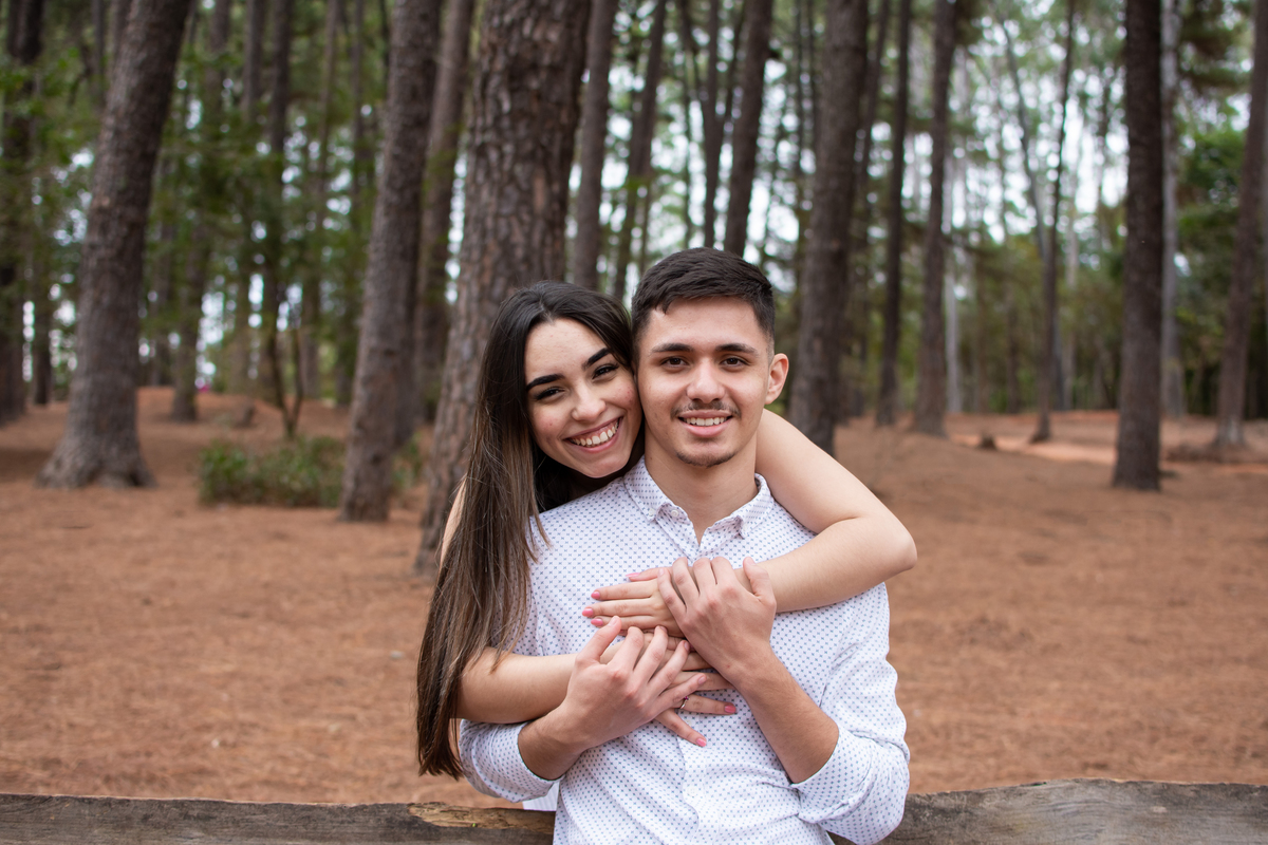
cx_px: 634
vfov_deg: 25.8
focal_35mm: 52
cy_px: 422
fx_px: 1849
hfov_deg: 37.9
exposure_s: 1/160
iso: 320
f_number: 2.5
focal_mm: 35
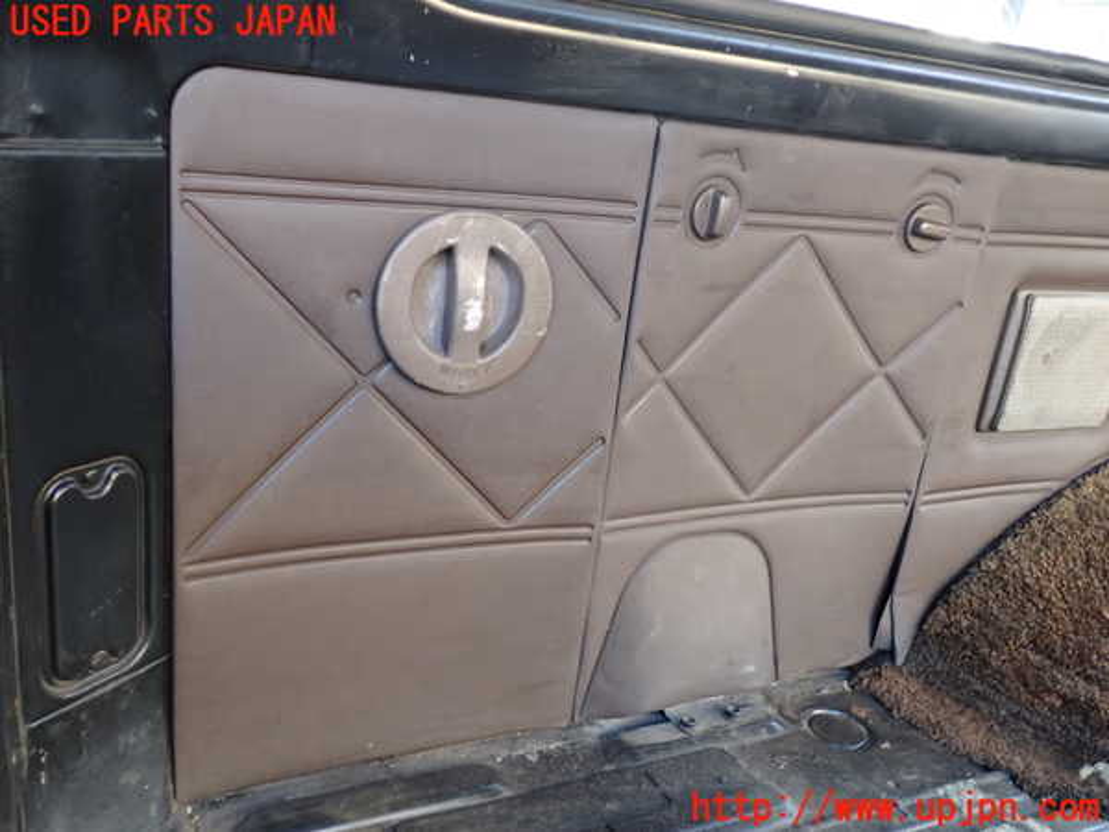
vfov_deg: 46.8
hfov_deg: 60.0
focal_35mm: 30
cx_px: 554
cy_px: 416
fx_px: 961
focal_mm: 5.4
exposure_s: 1/30
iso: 250
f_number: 2.3
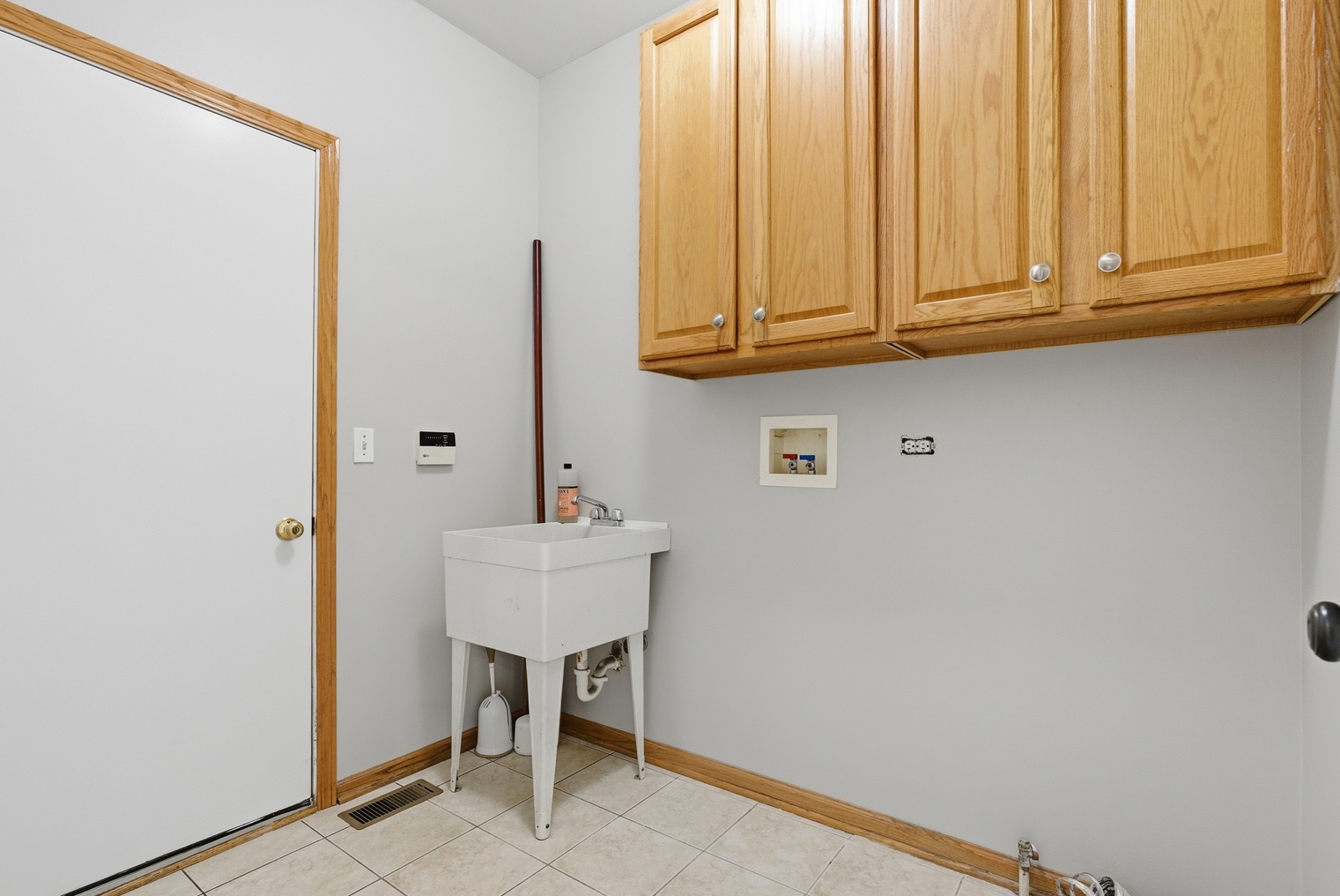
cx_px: 652
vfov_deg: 70.5
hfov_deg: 93.2
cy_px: 456
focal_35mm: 17
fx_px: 633
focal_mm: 16
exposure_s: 1/10
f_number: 8
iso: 640
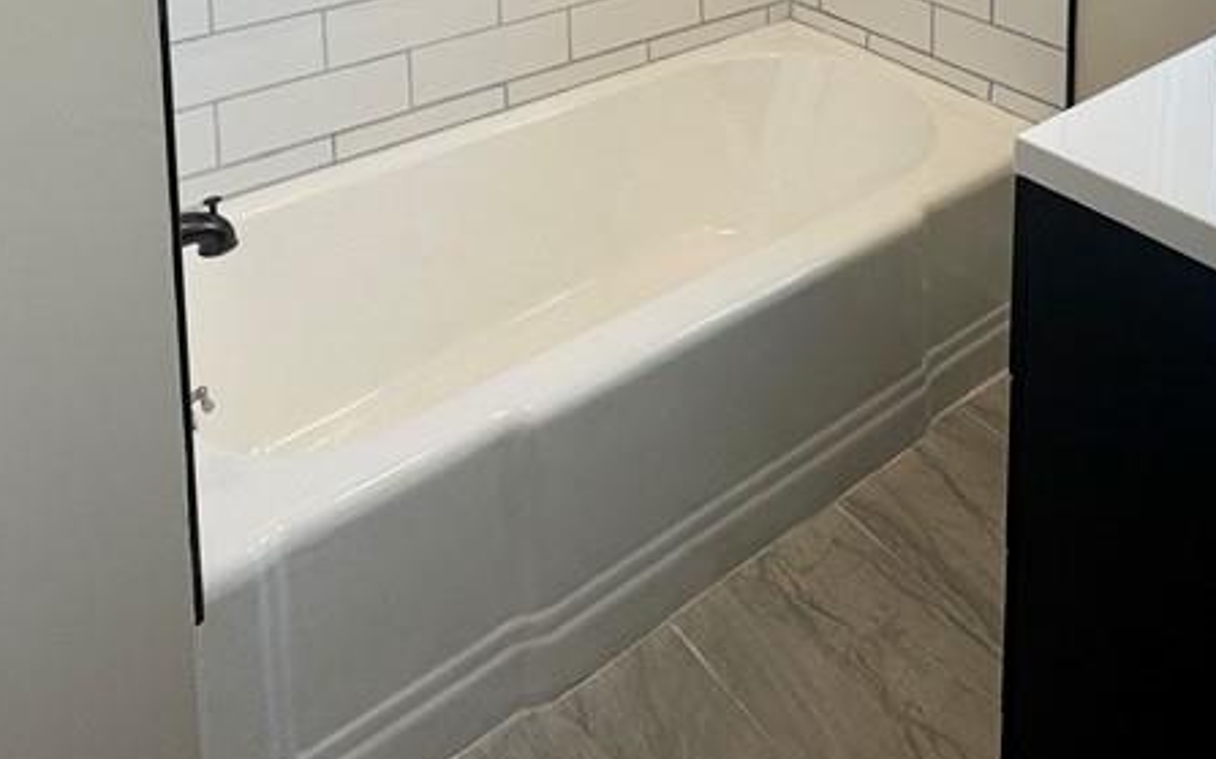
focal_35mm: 34
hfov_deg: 56.3
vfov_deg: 29.0
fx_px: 1126
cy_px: -267
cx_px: 726
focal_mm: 2.22
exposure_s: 1/120
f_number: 2.2
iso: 100
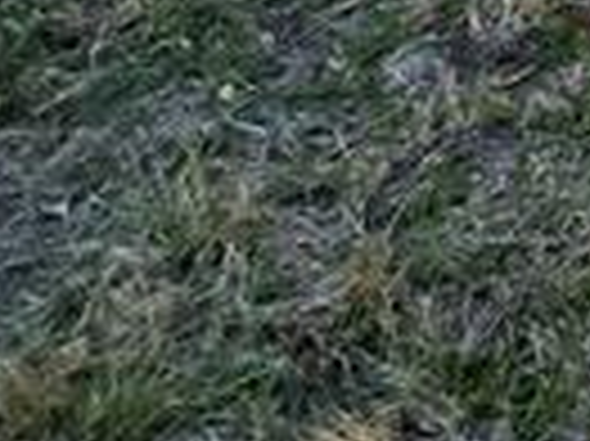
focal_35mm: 102
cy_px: -922
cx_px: 1883
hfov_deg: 10.6
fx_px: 1737
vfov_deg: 10.2
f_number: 2.2
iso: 50
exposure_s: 1/347
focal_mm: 2.2
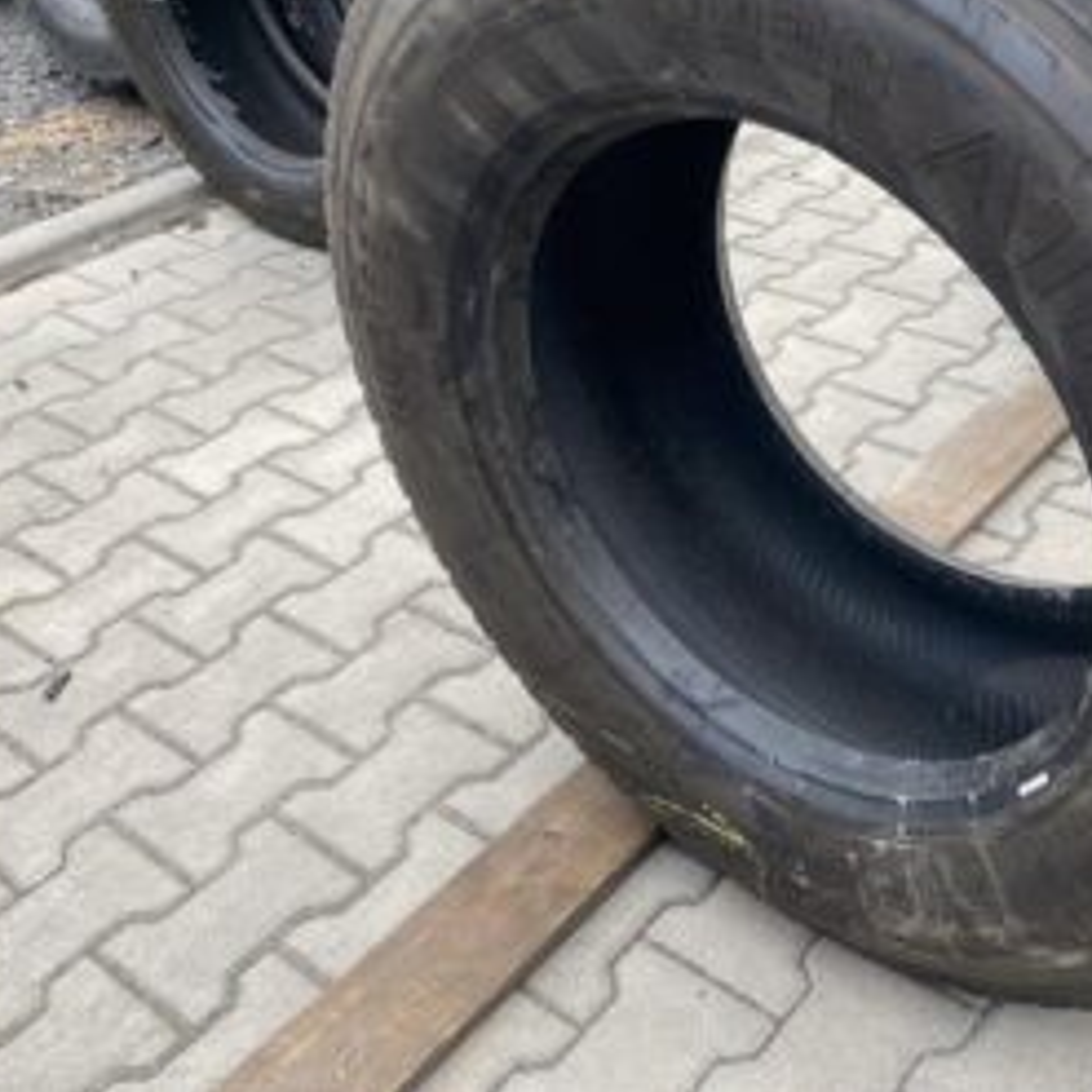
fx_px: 1428
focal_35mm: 40
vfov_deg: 41.4
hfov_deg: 40.6
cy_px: 382
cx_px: 822
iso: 32
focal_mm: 4.25
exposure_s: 1/121
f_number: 1.8
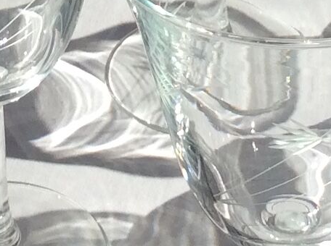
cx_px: 171
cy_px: -200
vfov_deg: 7.9
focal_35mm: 182
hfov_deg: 10.9
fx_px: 1737
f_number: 2.4
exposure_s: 1/2865
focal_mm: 3.3
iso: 32
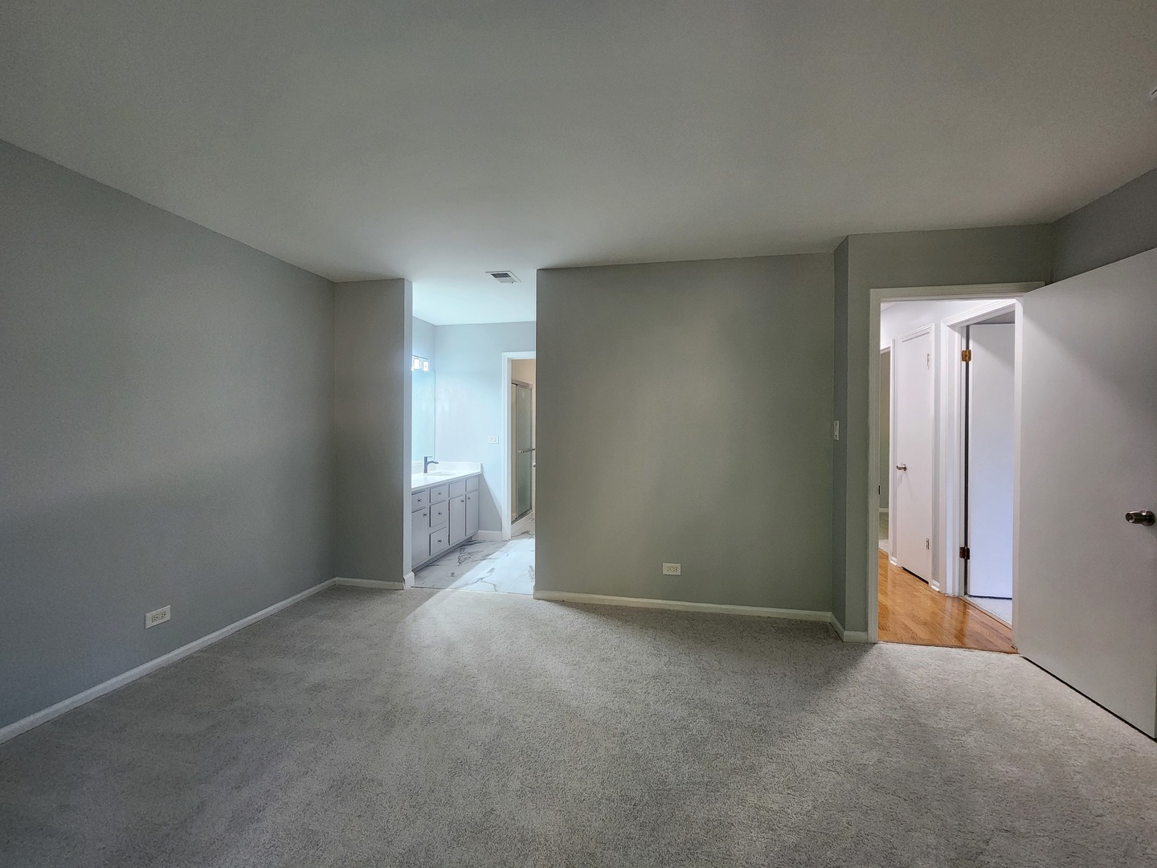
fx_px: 435
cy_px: 434
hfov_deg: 106.2
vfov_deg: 89.9
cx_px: 578
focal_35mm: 13
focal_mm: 2.2
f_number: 2.2
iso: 400
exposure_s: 1/60
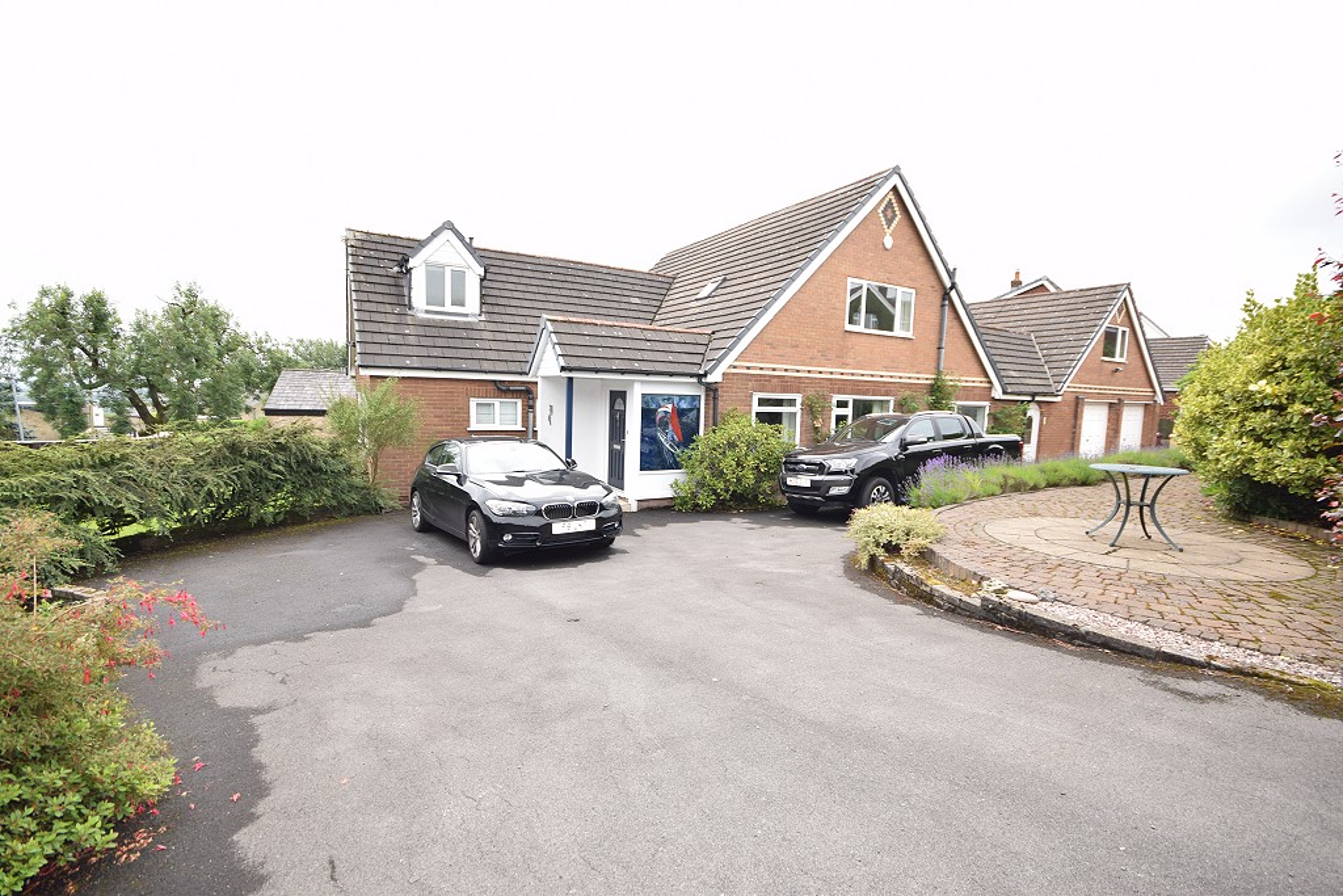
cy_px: 448
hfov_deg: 100.4
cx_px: 672
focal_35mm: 15
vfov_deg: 77.3
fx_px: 560
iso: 200
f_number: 8
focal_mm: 10
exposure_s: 1/160
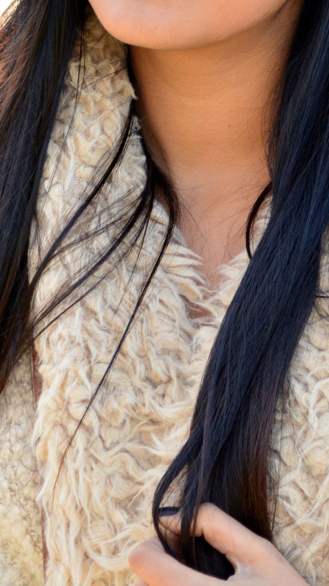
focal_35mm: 205
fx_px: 3183
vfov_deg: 10.5
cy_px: 124
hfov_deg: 5.9
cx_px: 284
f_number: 5.6
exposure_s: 1/100
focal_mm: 55
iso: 560
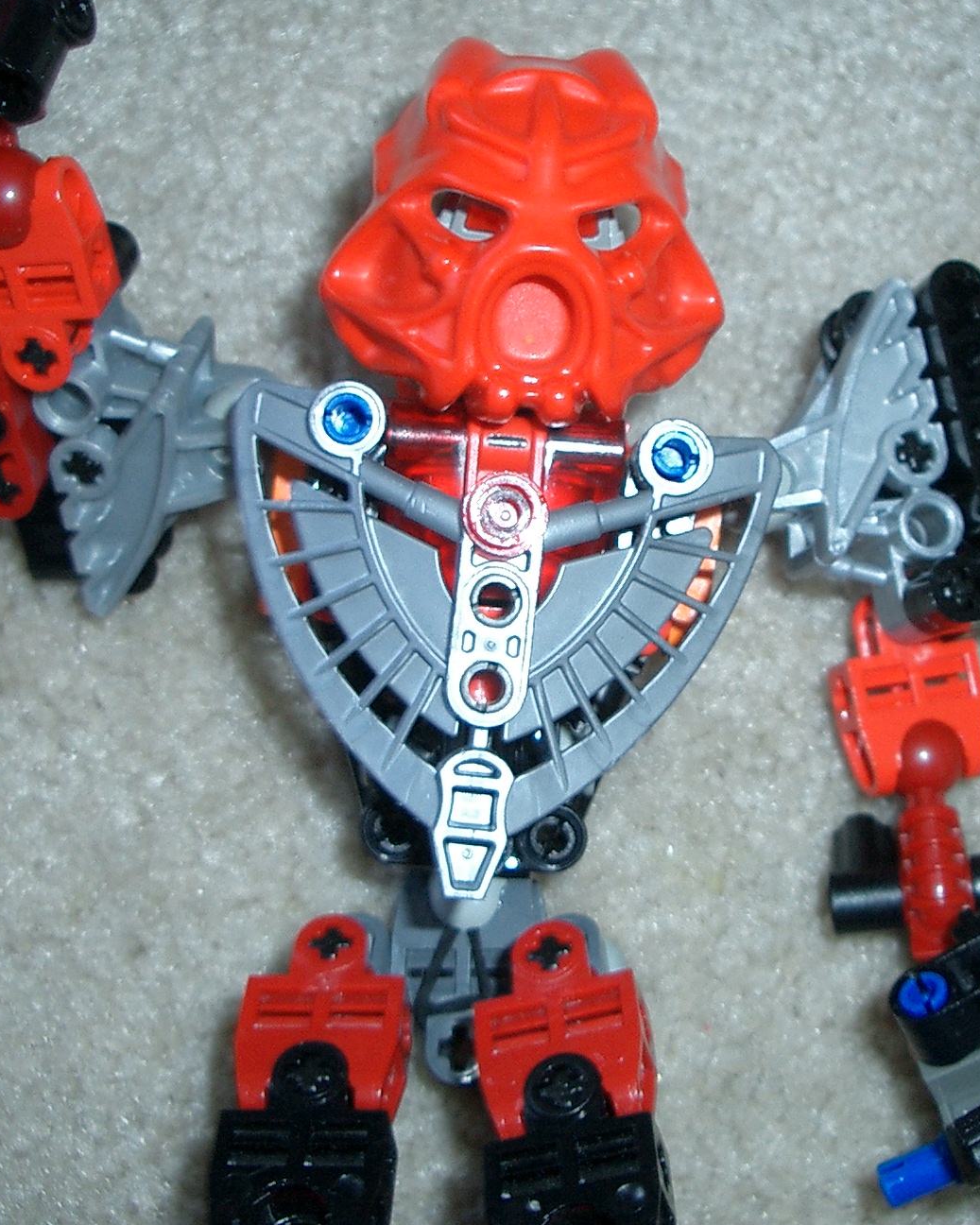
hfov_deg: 28.1
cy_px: 635
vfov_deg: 34.7
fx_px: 1958
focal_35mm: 54
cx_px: 550
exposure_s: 1/40
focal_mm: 5.8
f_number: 2.6
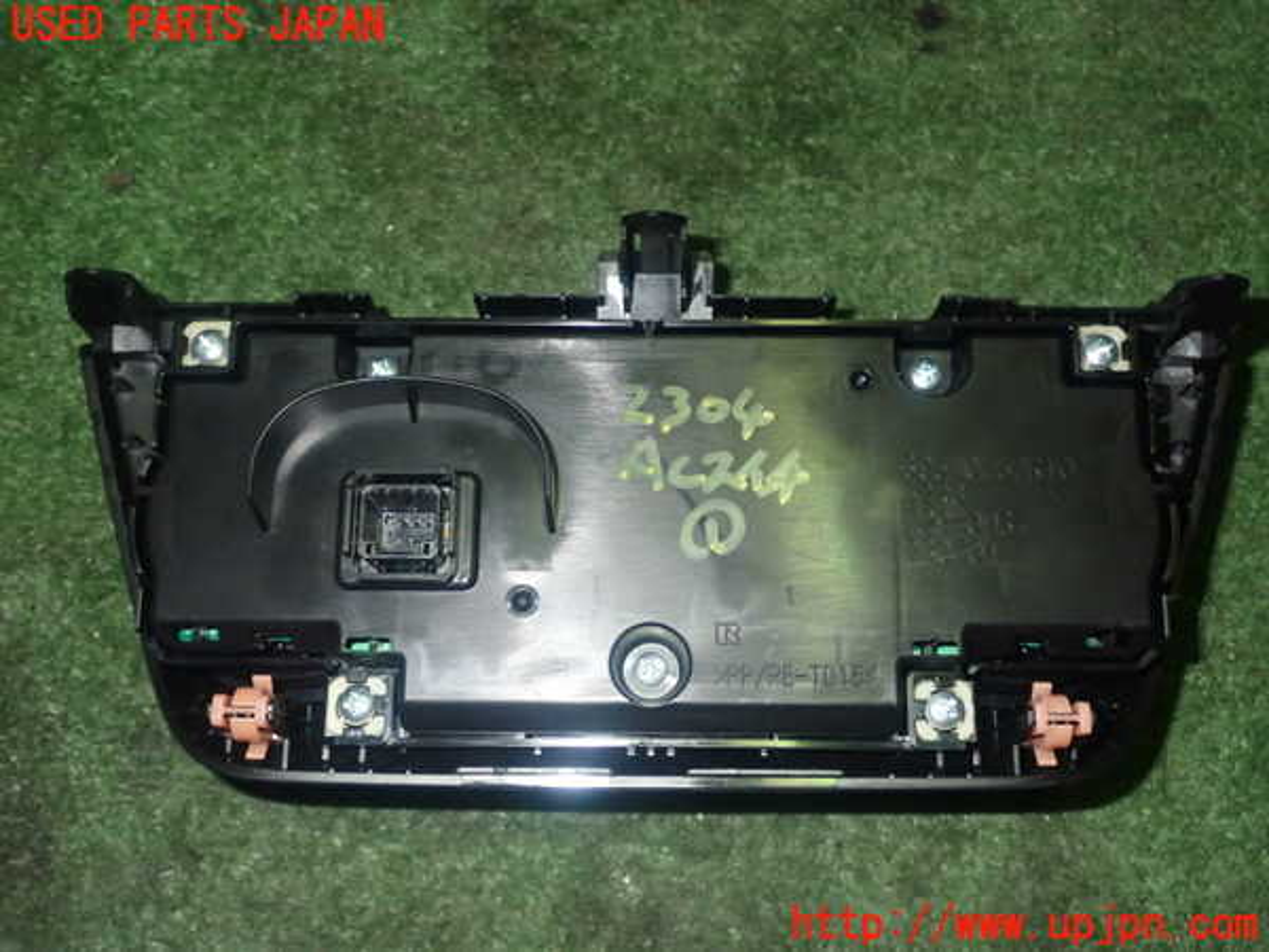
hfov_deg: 45.8
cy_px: 476
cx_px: 634
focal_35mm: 41
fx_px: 1503
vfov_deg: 35.1
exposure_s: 1/40
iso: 800
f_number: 8
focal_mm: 7.31
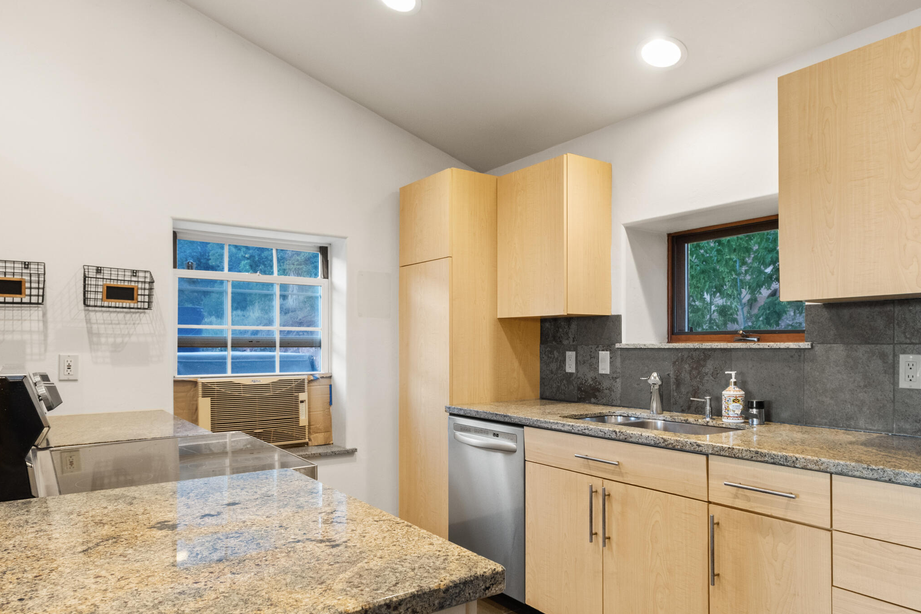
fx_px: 640
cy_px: 342
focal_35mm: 25
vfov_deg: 51.2
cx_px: 495
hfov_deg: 71.4
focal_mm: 17
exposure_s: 1/3
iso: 1600
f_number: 7.1
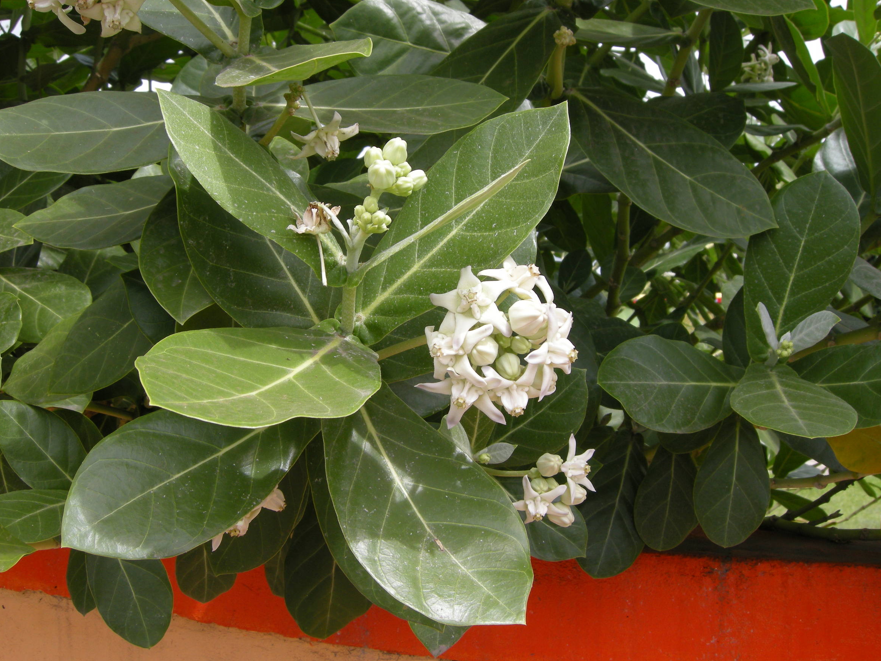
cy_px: 324
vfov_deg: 39.7
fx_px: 916
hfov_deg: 51.4
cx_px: 444
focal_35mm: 36
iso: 64
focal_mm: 7.5
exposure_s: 1/175
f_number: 4.8
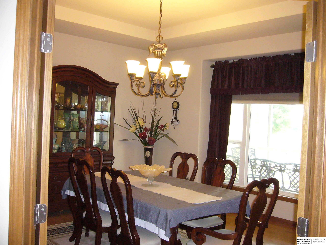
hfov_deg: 52.6
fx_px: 330
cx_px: 163
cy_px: 122
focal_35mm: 35
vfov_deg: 40.7
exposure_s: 1/60
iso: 400
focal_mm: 5.8
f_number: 2.8
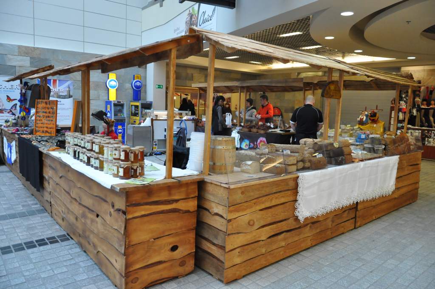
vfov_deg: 47.8
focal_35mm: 27
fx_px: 326
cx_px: 218
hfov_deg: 67.4
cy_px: 144
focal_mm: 18
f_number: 3.5
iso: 2000
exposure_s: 1/125
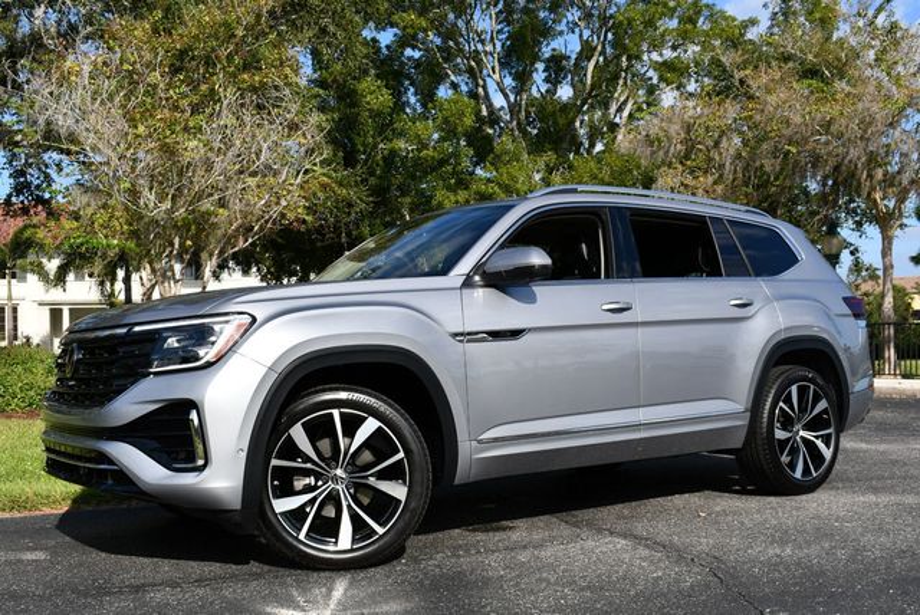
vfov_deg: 33.5
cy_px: 308
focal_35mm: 40
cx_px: 460
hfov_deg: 48.4
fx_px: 1023
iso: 100
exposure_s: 1/320
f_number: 9
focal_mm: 20
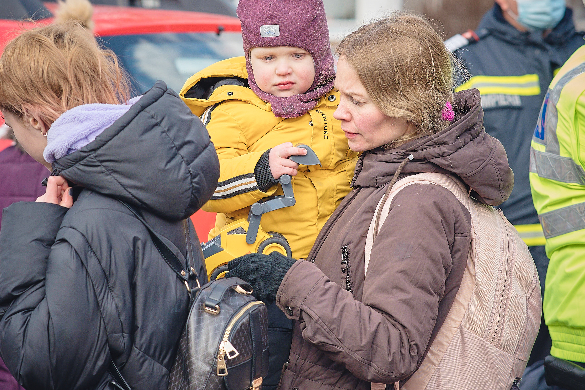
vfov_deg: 9.3
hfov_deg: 14.0
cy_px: 197
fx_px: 2389
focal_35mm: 147
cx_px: 283
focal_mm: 85
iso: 800
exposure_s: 1/2500
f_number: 2.8
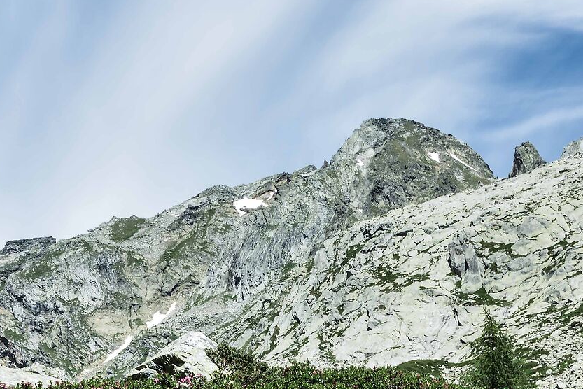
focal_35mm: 98
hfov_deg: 20.8
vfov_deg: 13.7
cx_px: 294
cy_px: 430
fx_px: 1588
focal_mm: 34
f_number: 13
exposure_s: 1/40
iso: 100
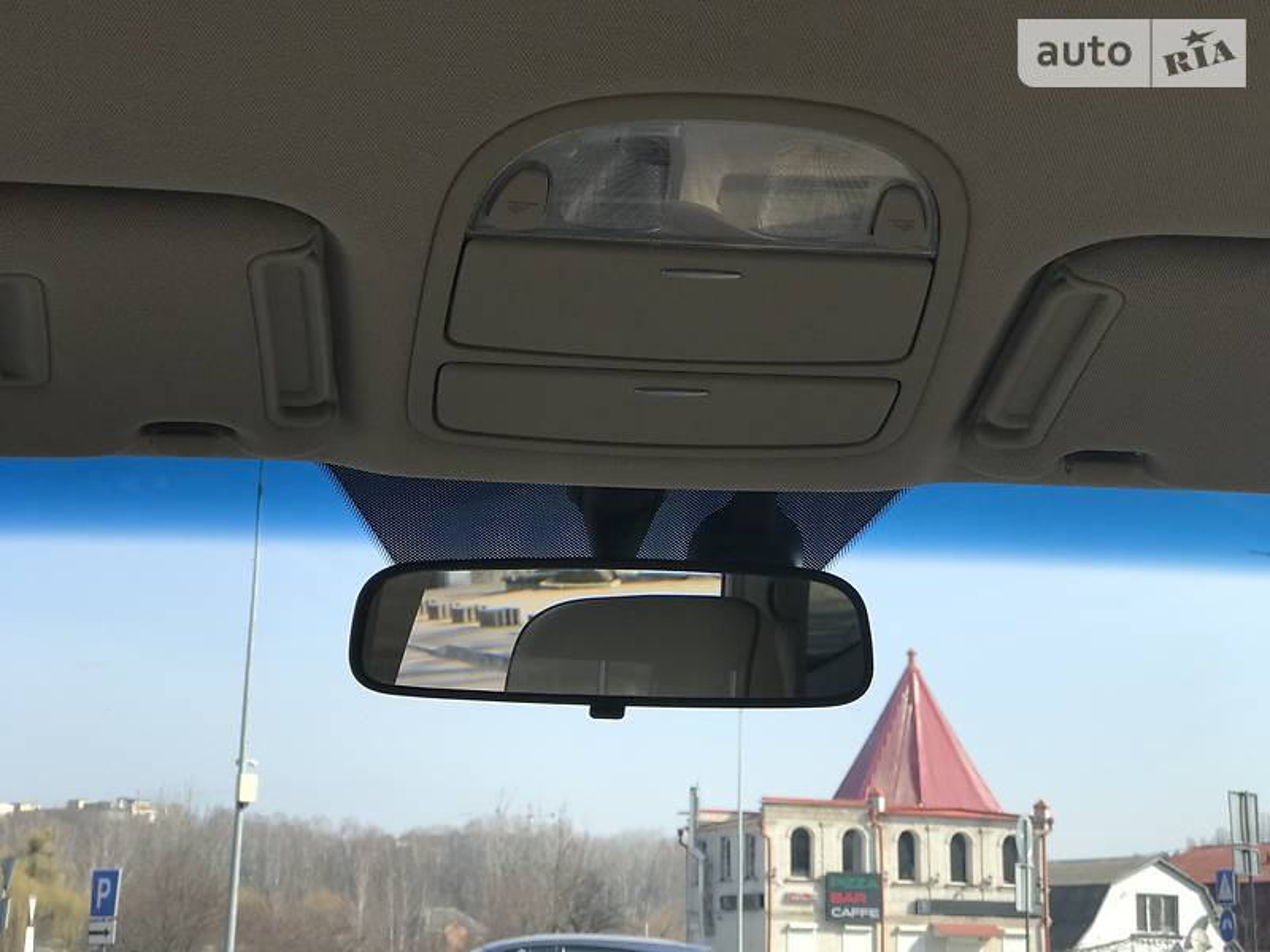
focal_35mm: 57
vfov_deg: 25.7
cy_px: 476
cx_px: 635
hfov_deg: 33.8
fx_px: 2091
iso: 20
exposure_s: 1/404
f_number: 2.8
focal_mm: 6.6
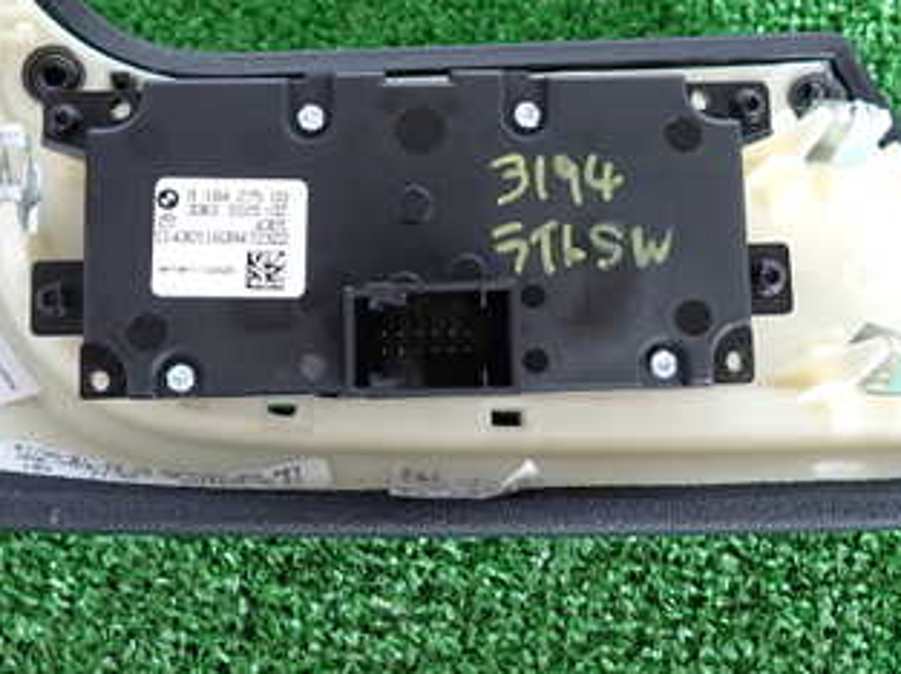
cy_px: 181
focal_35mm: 48
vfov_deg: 29.8
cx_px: 463
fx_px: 1248
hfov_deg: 39.7
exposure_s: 1/60
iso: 125
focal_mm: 4.5
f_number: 2
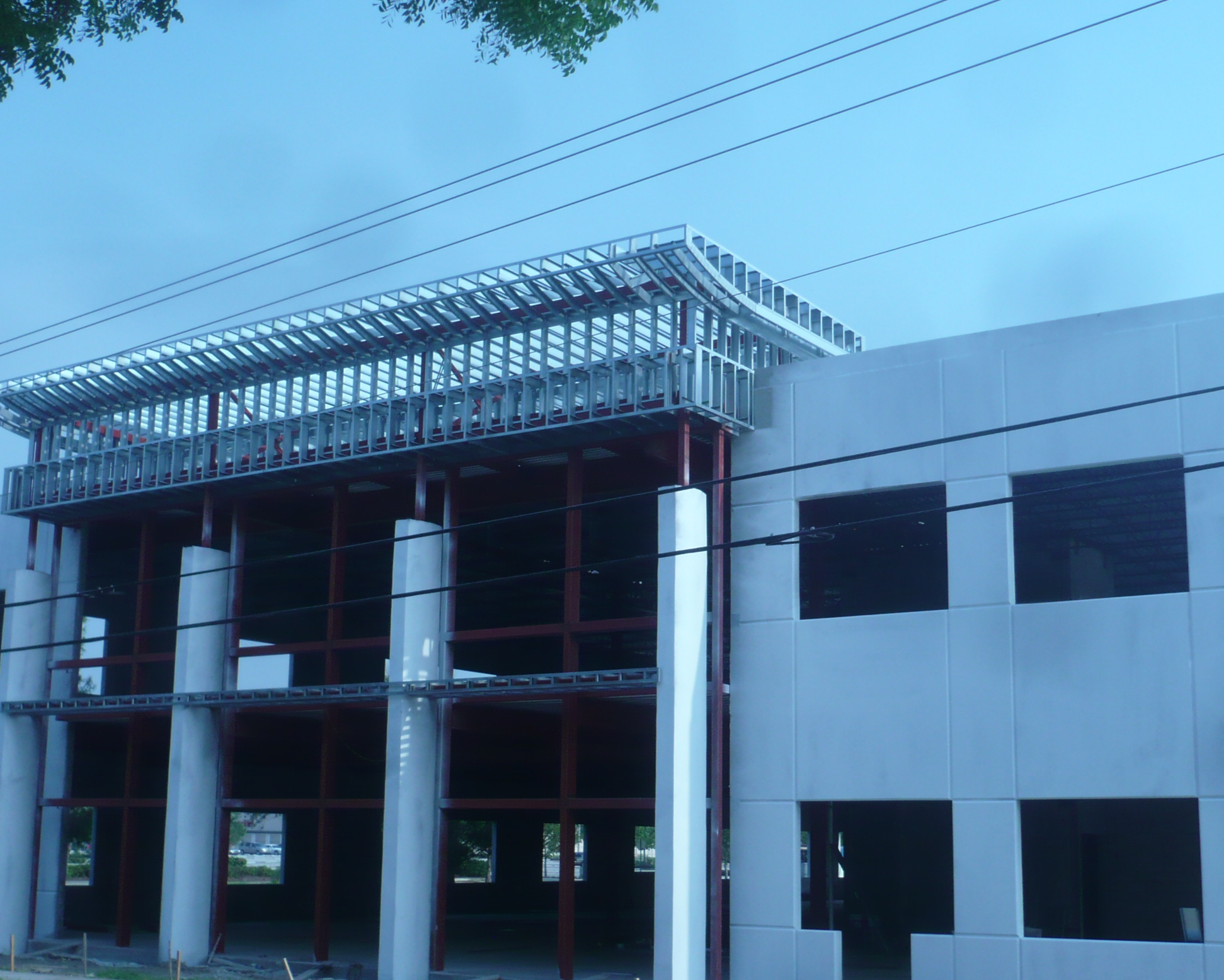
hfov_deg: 41.1
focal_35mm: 45
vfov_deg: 33.4
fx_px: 1630
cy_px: 538
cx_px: 622
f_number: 8
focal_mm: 5.8
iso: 100
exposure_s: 1/200
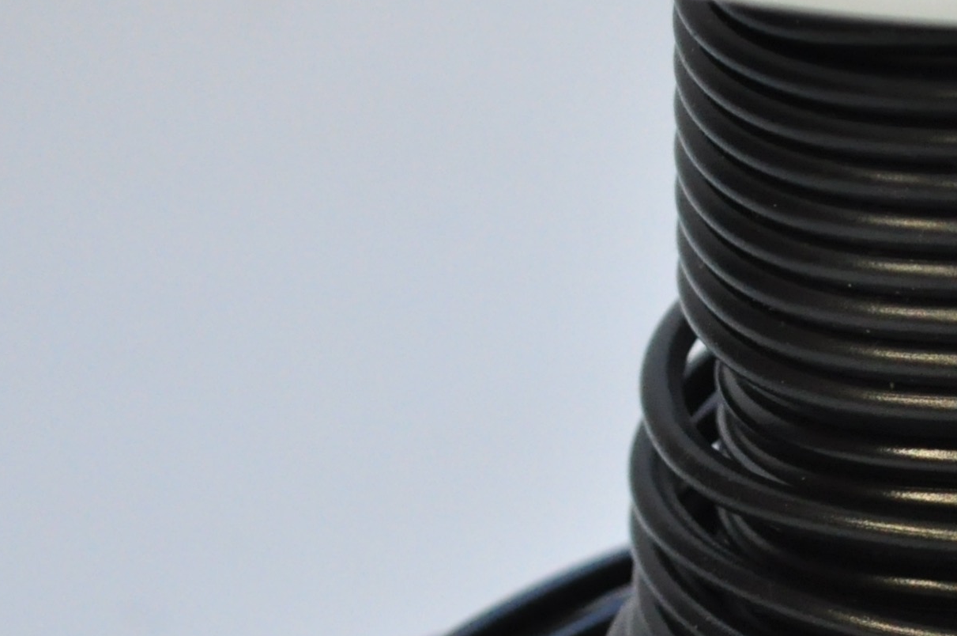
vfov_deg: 5.4
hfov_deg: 8.0
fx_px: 6770
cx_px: 977
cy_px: 403
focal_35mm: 255
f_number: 5.3
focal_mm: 48
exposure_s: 1/100
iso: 1000
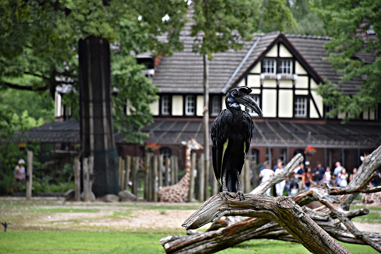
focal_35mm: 210
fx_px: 2223
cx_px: 190
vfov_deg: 6.5
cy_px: 127
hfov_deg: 9.8
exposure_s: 1/400
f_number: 5.6
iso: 400
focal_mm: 140
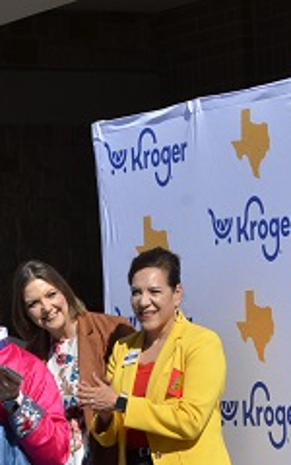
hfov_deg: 7.1
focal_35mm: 185
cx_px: 268
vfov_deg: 11.3
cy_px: 345
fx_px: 2347
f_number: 11
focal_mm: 52
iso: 250
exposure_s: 1/500
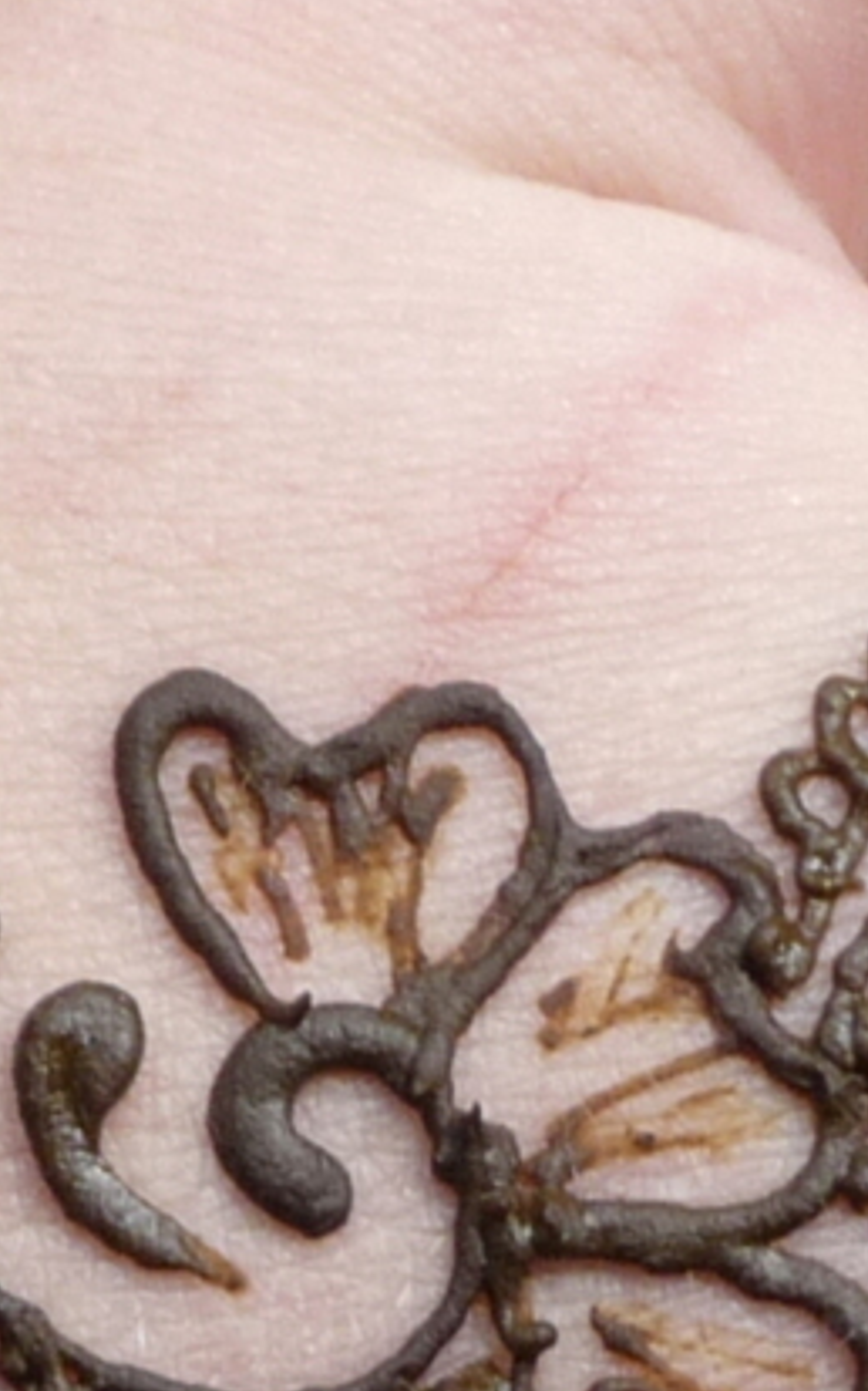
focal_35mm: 276
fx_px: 10450
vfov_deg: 7.6
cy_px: 1312
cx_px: 44
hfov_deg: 4.7
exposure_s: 1/125
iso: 100
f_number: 4
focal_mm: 7.1
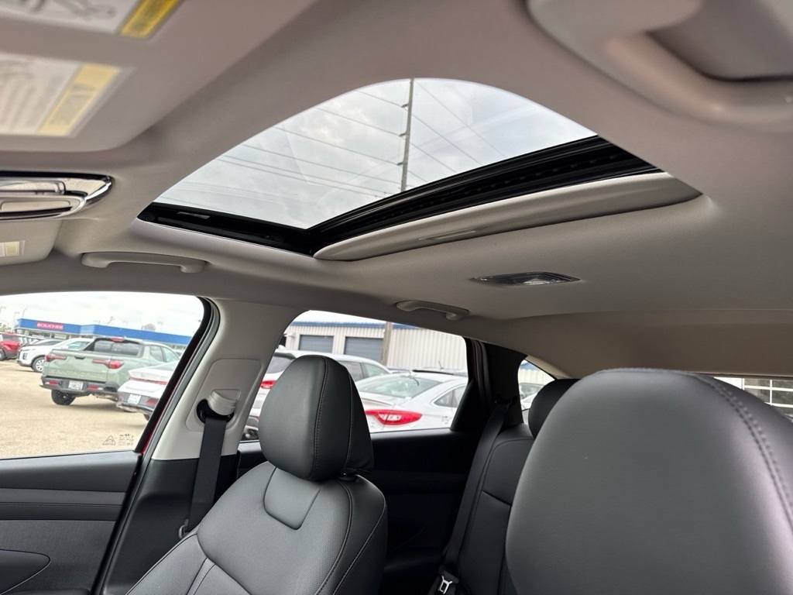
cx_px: 396
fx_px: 550
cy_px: 298
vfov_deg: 56.8
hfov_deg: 71.6
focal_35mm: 24
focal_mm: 6.76
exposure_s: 1/227
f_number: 1.78
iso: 64
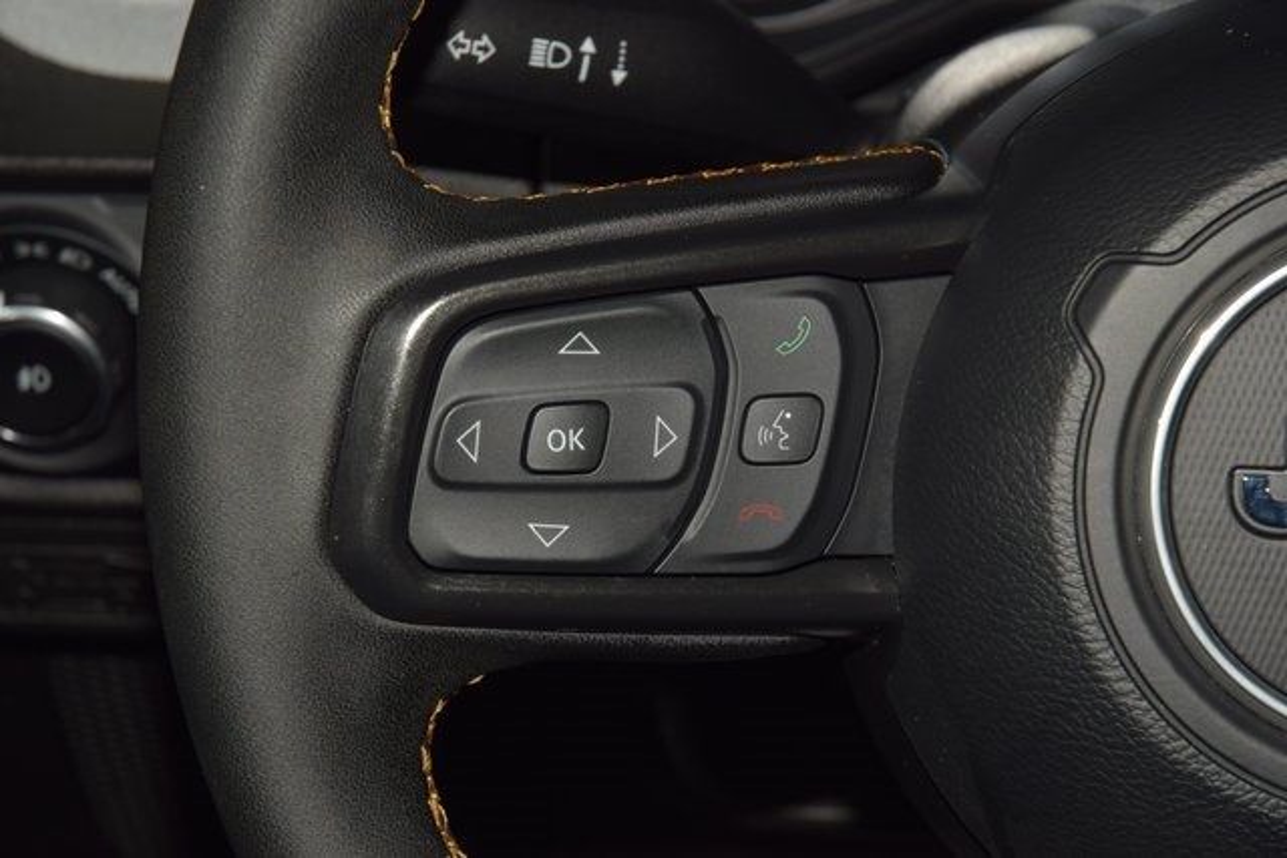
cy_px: 429
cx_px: 644
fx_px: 3754
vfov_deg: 13.0
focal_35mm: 105
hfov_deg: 19.5
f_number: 8
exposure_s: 1/125
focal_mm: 70
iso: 100
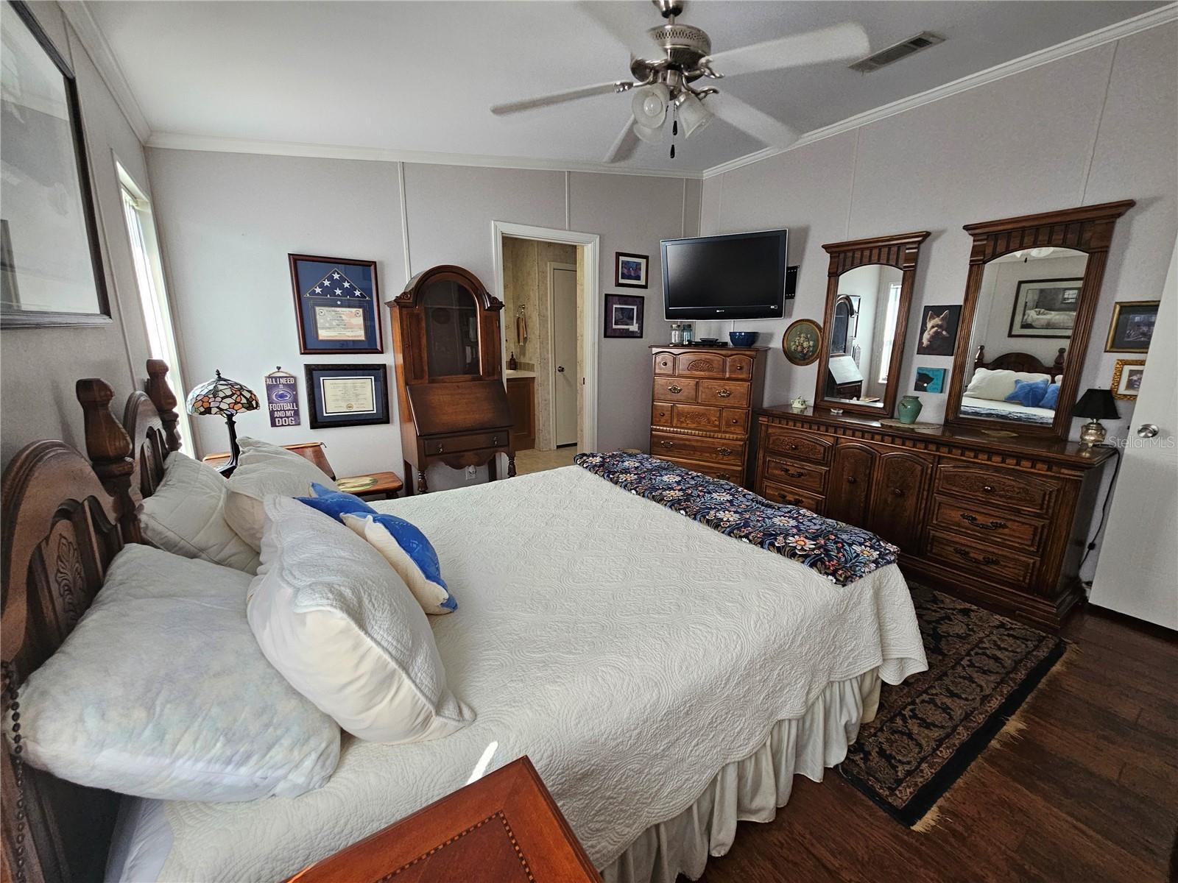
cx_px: 589
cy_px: 442
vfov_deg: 89.9
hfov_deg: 106.2
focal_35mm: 13
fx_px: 442
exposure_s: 1/100
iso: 250
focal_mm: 2.2
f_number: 2.2
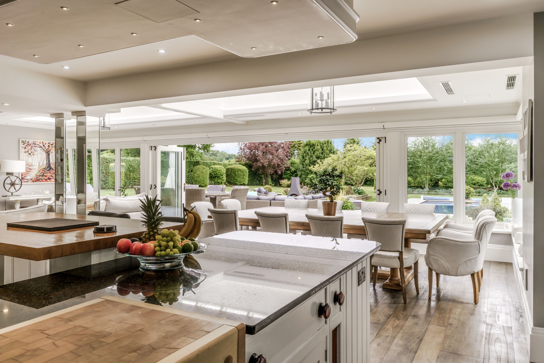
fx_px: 393
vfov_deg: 49.6
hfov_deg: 69.4
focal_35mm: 26
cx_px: 272
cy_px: 182
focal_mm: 26
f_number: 10
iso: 100
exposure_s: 1/80
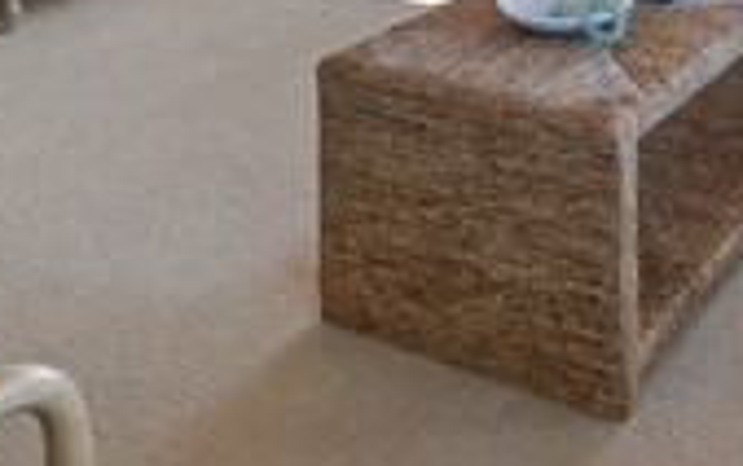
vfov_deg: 19.0
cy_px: -350
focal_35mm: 54
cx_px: 708
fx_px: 1095
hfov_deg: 34.7
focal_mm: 14
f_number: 8
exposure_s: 1/15
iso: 100
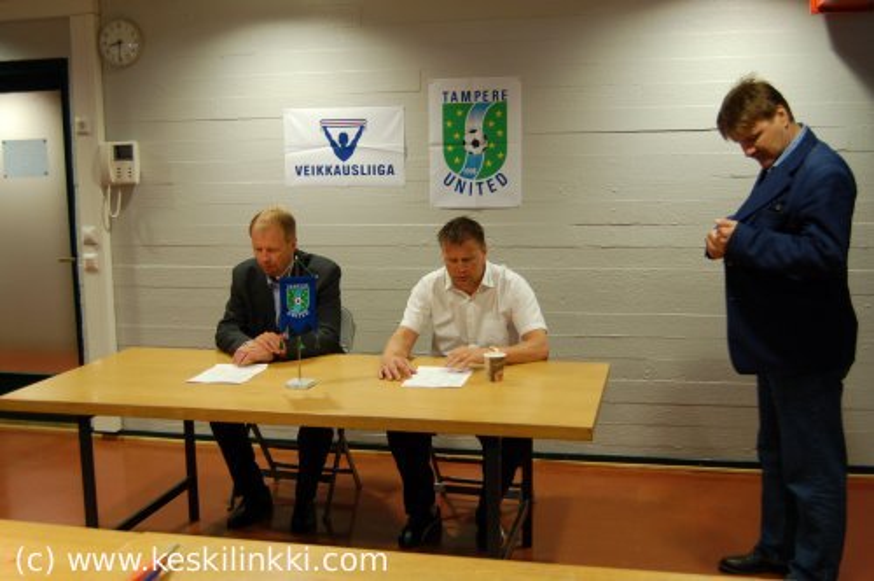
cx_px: 437
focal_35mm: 39
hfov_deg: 49.6
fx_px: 946
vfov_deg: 34.1
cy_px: 290
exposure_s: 1/30
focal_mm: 26
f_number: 4.2
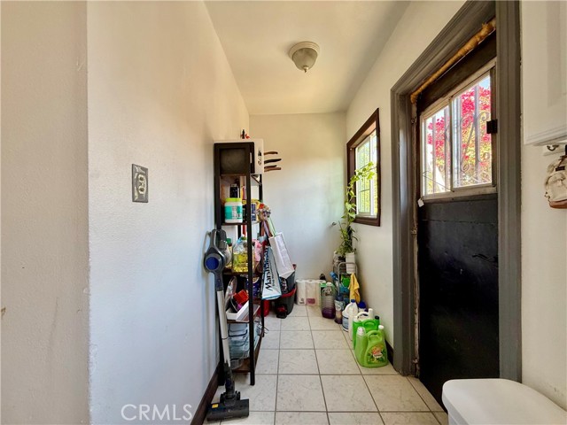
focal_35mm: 14
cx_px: 284
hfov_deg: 102.1
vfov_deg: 85.7
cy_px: 212
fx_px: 229
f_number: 2.2
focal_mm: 2.22
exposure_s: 1/99
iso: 200
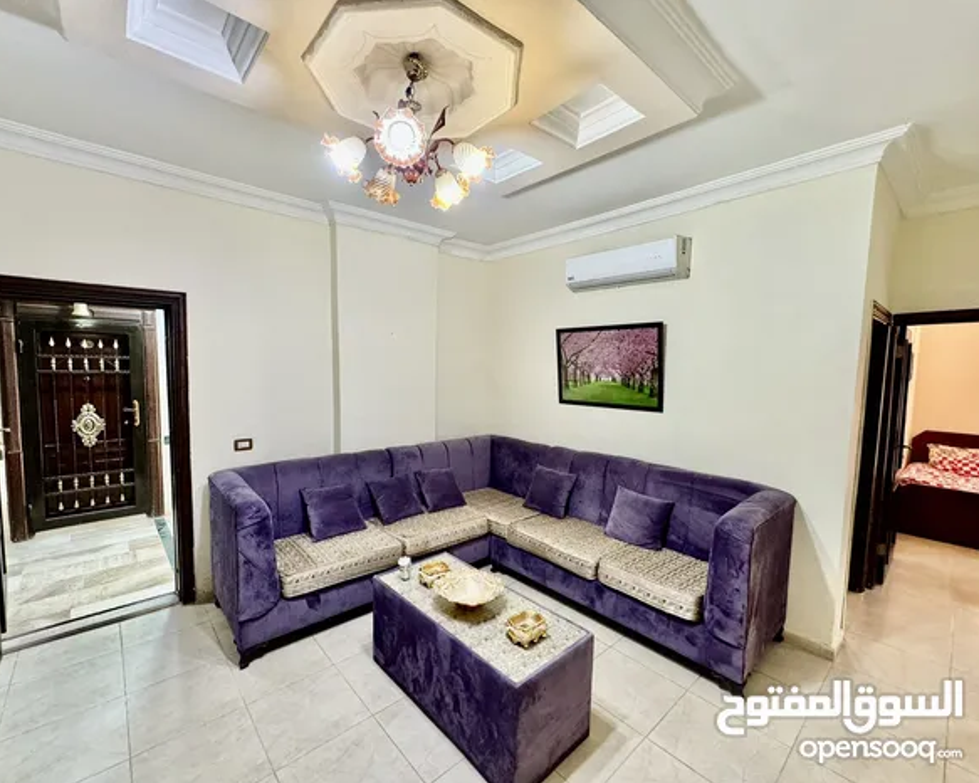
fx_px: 434
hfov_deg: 96.7
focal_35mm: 15
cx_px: 465
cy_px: 400
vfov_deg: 84.0
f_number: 2.2
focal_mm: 2.22
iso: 250
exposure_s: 1/50
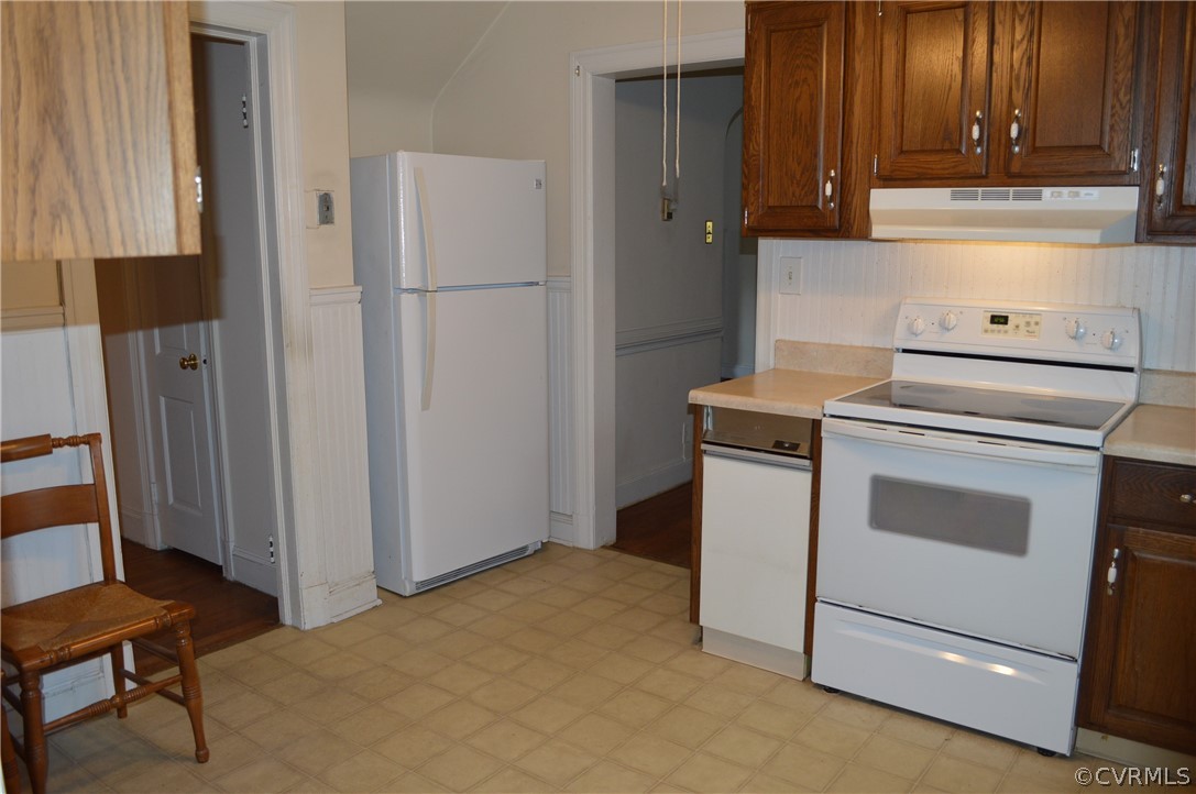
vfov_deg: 47.8
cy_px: 397
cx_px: 598
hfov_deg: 67.4
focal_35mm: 27
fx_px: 896
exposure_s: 1/60
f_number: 4
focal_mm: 18
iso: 400
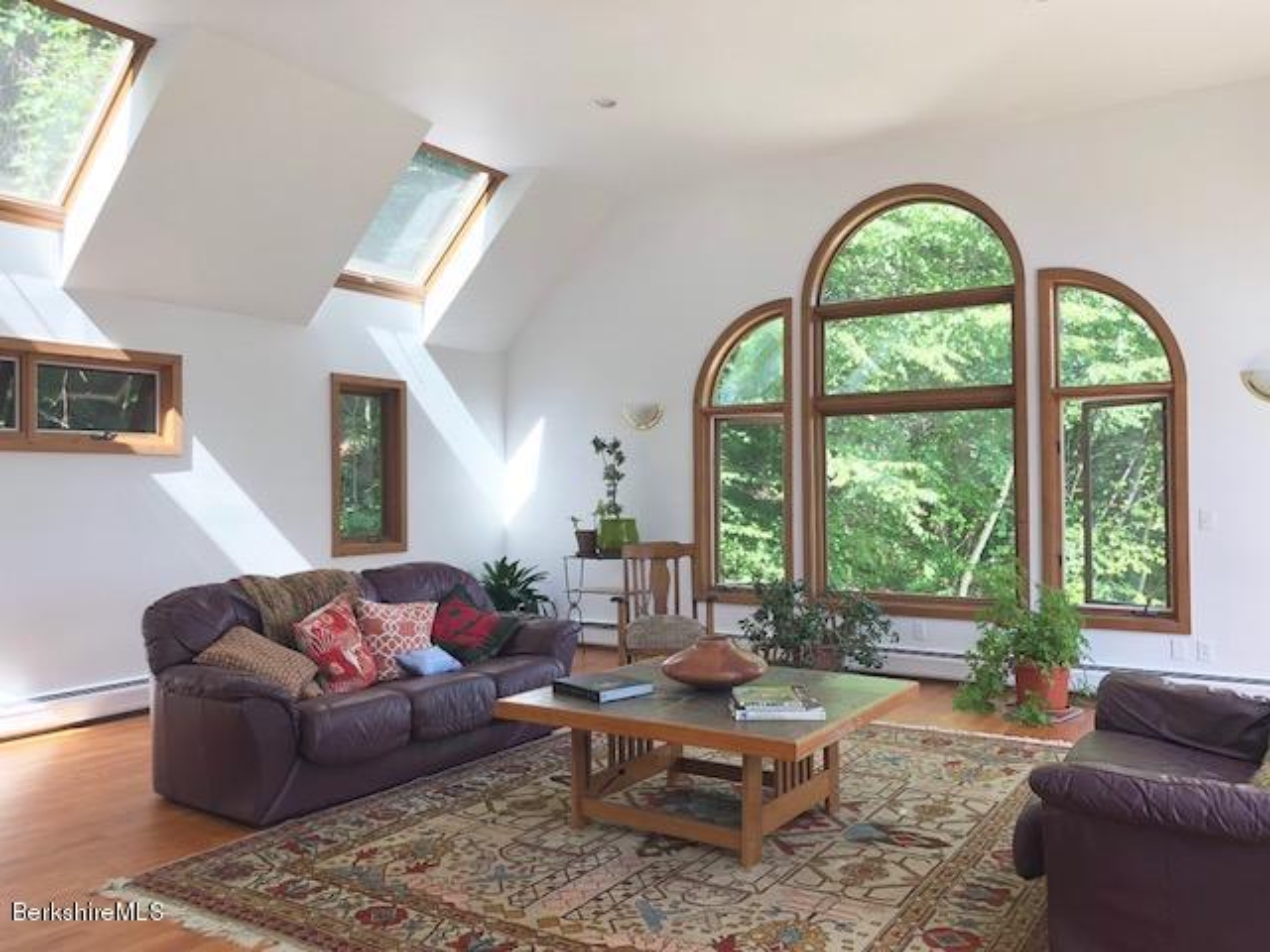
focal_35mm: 28
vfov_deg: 49.7
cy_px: 476
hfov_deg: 63.4
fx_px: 1027
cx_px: 635
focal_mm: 3.99
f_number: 1.8
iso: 40
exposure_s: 1/120
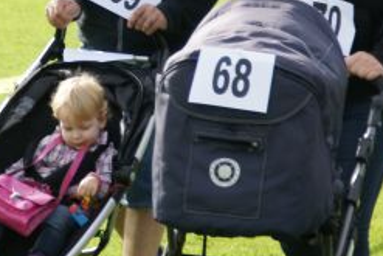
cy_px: 12
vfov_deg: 2.4
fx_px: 6195
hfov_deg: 3.5
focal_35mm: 582
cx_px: 33
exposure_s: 1/320
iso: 200
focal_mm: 120
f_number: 8
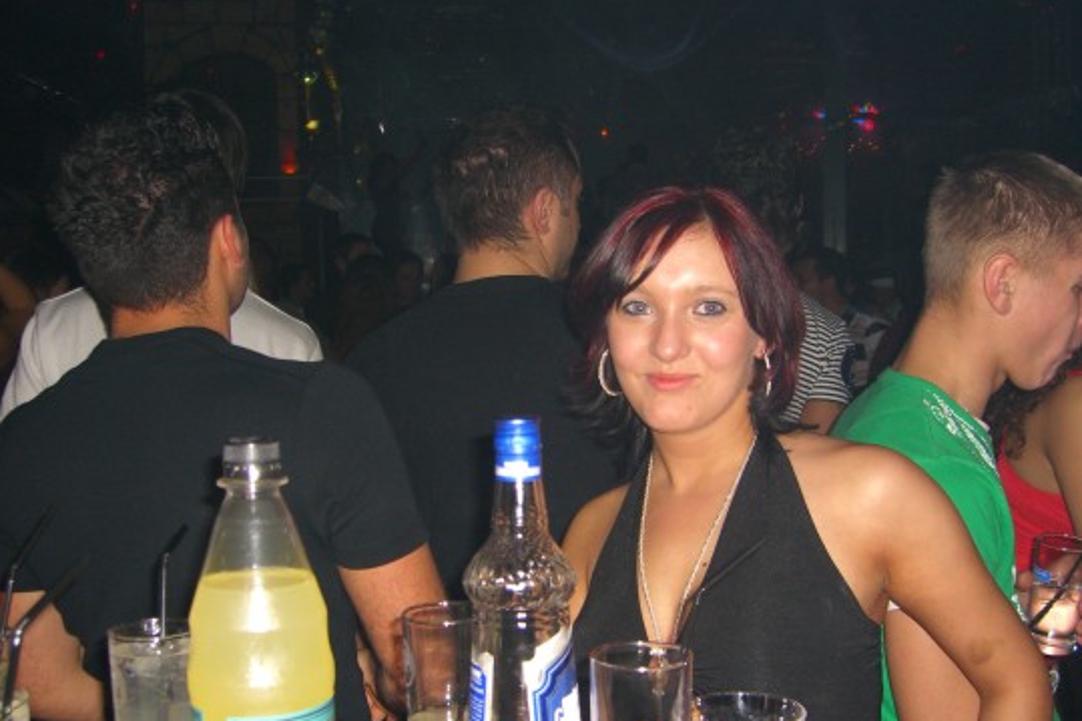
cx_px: 562
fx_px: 1322
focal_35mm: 44
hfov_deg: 44.5
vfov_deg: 30.4
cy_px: 426
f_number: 2.8
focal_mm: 7.9
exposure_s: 1/60
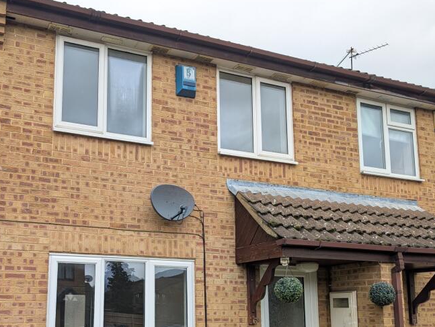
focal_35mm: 38
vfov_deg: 37.0
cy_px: 239
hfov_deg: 48.1
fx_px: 478
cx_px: 143
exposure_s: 1/90
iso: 36
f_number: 1.68
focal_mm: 6.9
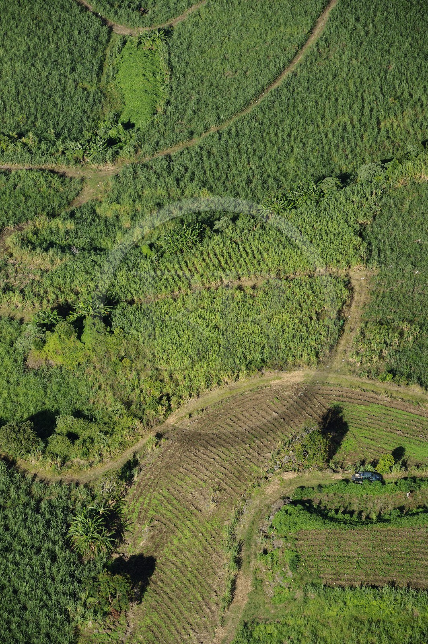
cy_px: 322
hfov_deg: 6.9
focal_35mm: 200
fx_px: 3573
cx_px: 214
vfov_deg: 10.3
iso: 800
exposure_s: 1/1250
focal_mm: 200
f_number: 9
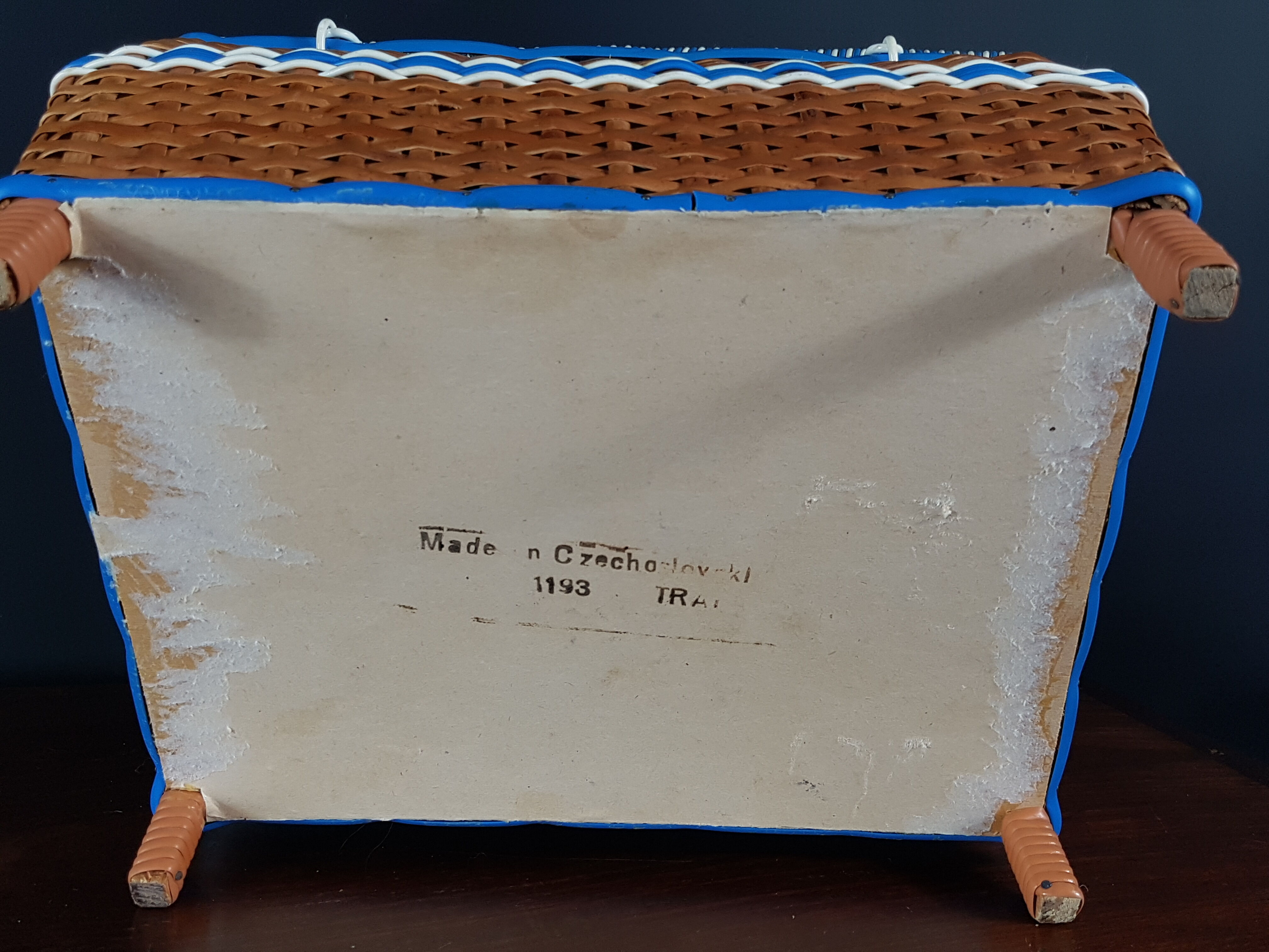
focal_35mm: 26
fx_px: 953
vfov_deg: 53.1
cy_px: 476
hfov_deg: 67.3
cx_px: 634
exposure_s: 1/50
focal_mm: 4.2
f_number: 1.7
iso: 80
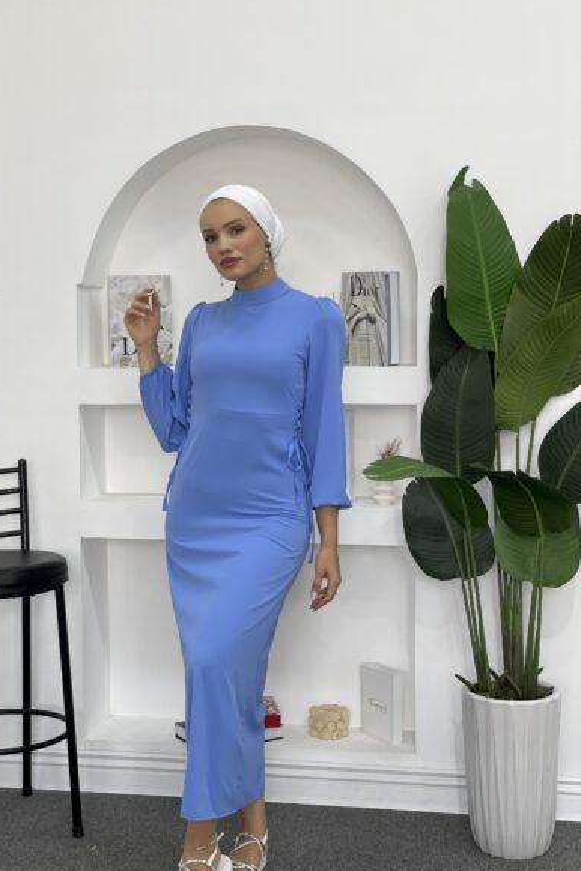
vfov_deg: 35.6
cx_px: 245
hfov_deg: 24.2
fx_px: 1356
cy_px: 441
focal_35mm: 56
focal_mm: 6
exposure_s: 1/100
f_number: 2
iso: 40
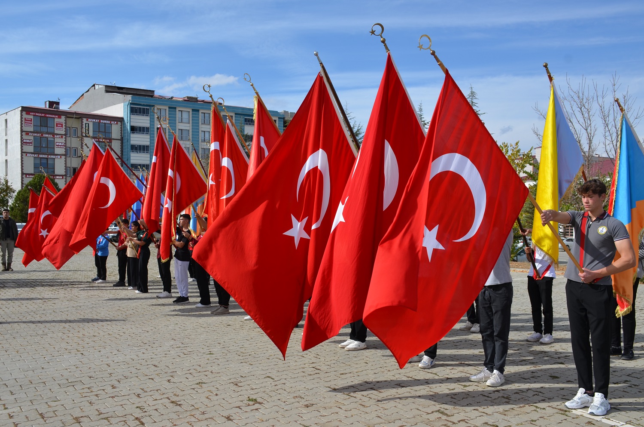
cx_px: 322
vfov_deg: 38.2
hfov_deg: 55.2
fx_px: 616
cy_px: 214
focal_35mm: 34
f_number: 8
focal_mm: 23
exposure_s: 1/250
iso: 100
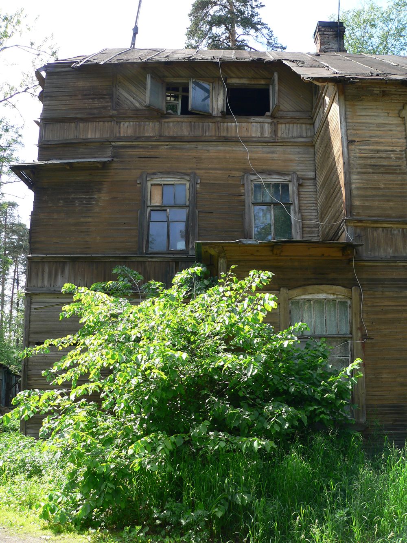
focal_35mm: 36
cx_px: 204
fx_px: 564
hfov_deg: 39.7
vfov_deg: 51.4
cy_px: 272
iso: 80
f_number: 3.3
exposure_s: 1/125
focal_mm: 6
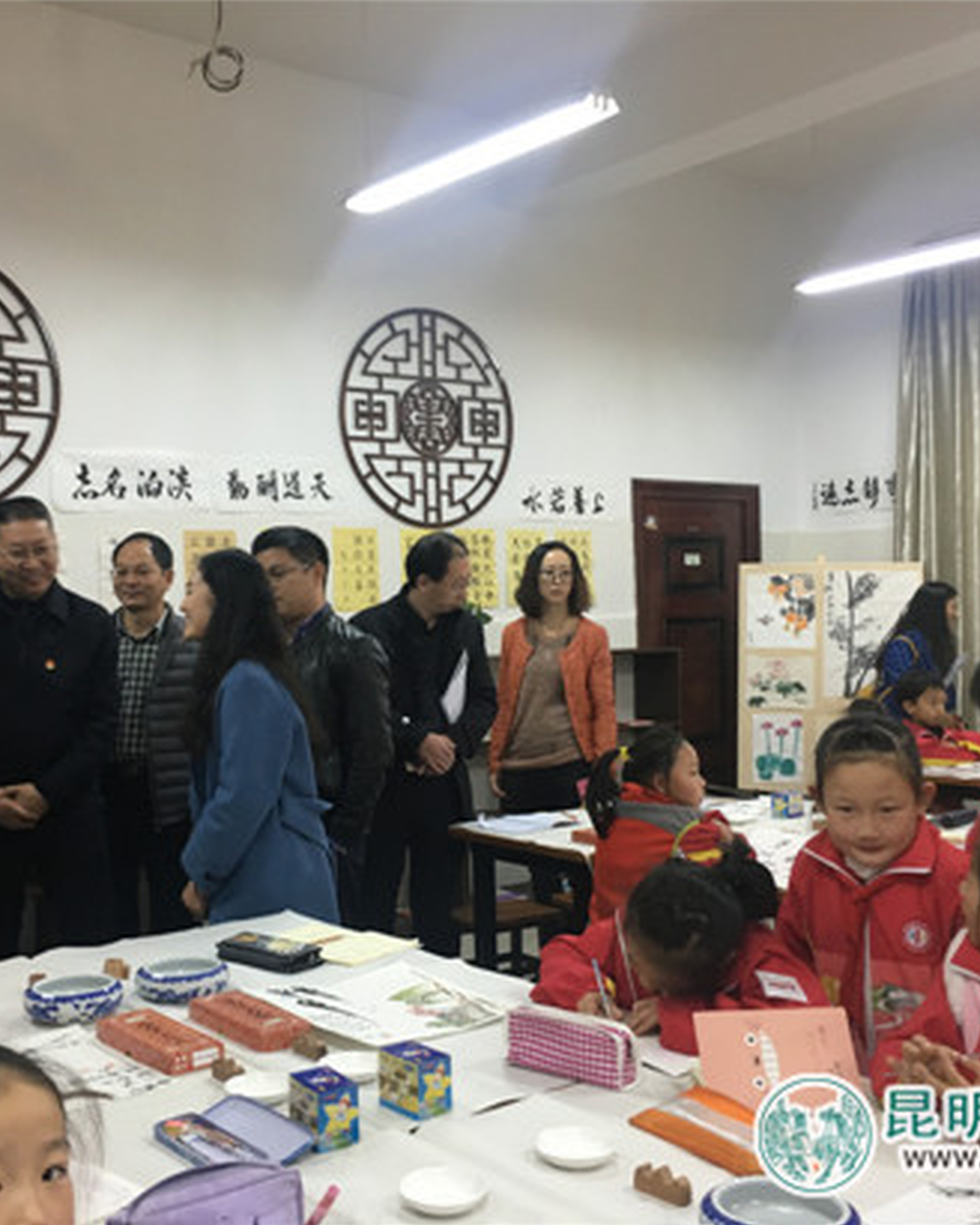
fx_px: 1378
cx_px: 409
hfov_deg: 39.0
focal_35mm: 38
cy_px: 612
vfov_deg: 47.9
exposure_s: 1/33
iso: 125
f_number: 2.2
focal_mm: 4.15
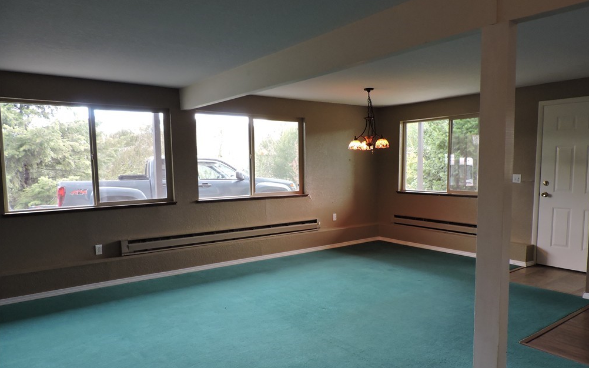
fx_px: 417
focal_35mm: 26
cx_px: 299
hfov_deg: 70.4
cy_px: 202
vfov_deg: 47.5
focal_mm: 4.3
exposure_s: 1/30
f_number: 3
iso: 220
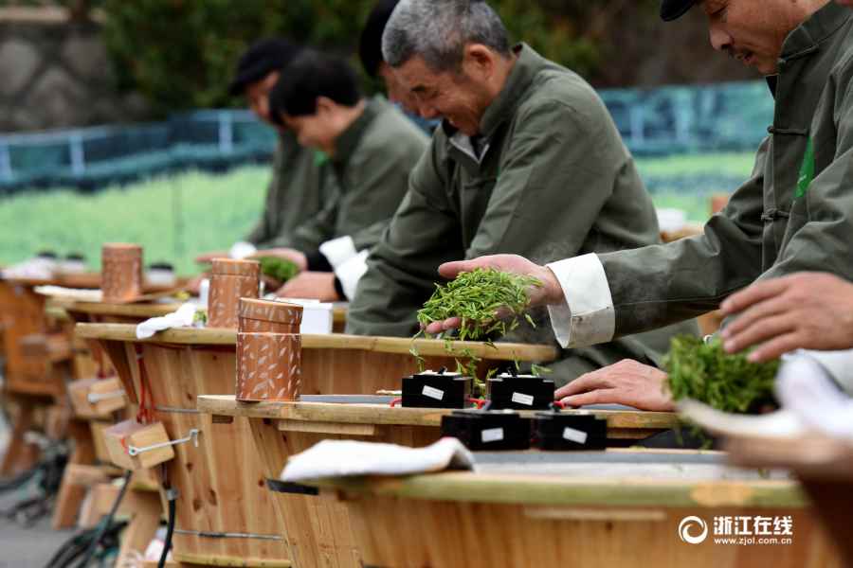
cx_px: 426
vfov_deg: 8.3
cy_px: 284
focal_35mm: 165
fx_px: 3909
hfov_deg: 12.5
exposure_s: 1/640
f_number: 6.3
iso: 640
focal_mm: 165
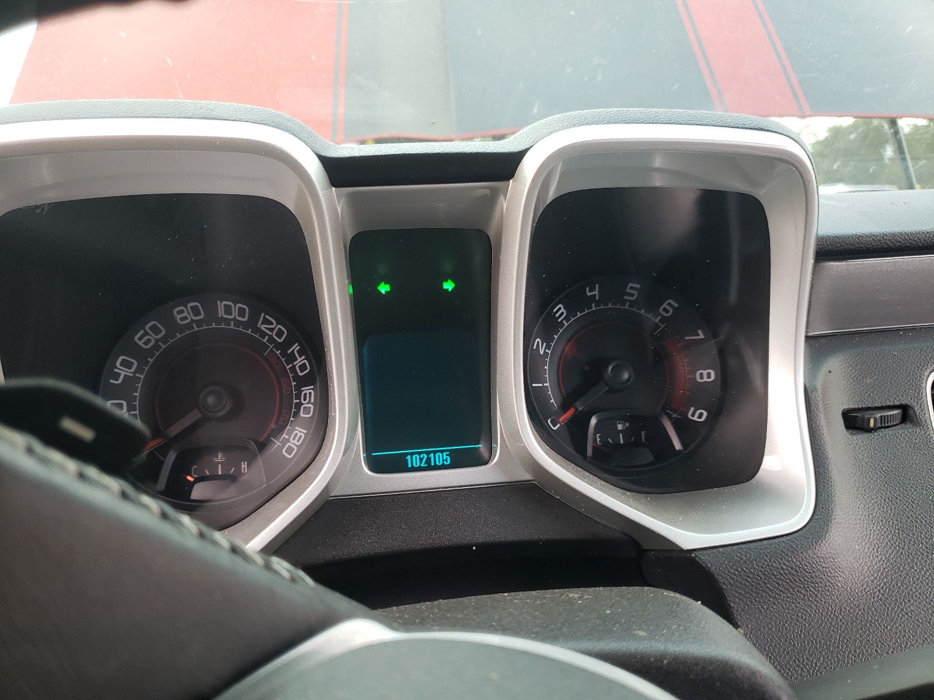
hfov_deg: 67.3
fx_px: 702
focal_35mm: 26
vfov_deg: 53.1
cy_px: 350
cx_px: 467
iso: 97
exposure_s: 1/60.2
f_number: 1.5
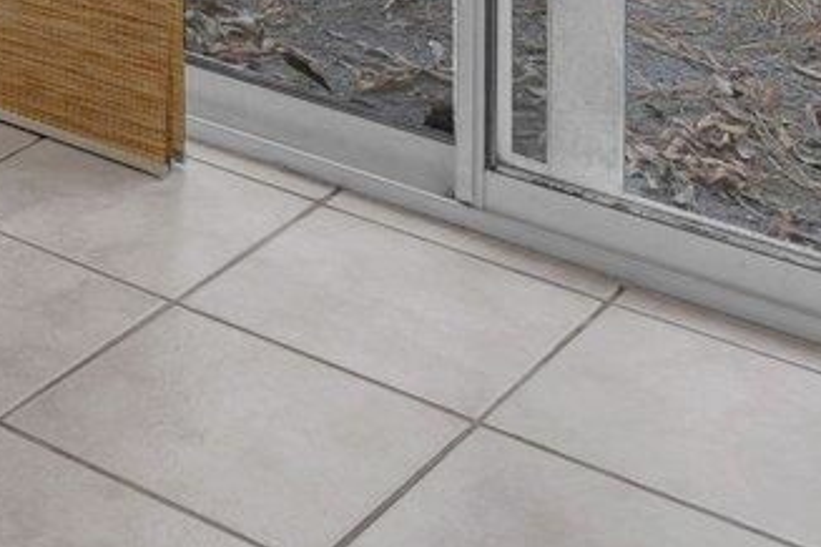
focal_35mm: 94
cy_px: -847
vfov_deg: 11.5
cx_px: -480
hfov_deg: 18.6
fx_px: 2144
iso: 400
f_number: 8
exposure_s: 1/20
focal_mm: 15
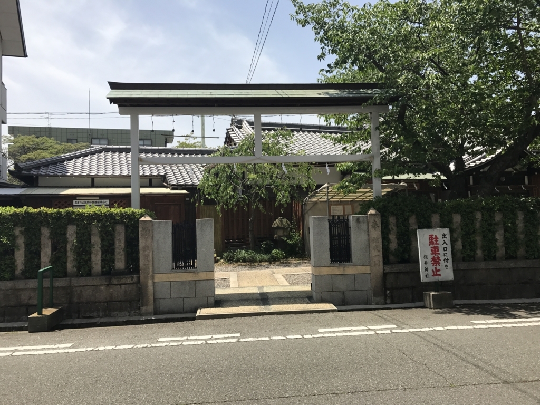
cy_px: 202
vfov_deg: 49.7
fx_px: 437
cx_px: 270
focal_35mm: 28
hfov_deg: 63.4
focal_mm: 3.99
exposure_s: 1/2227
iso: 20
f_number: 1.8
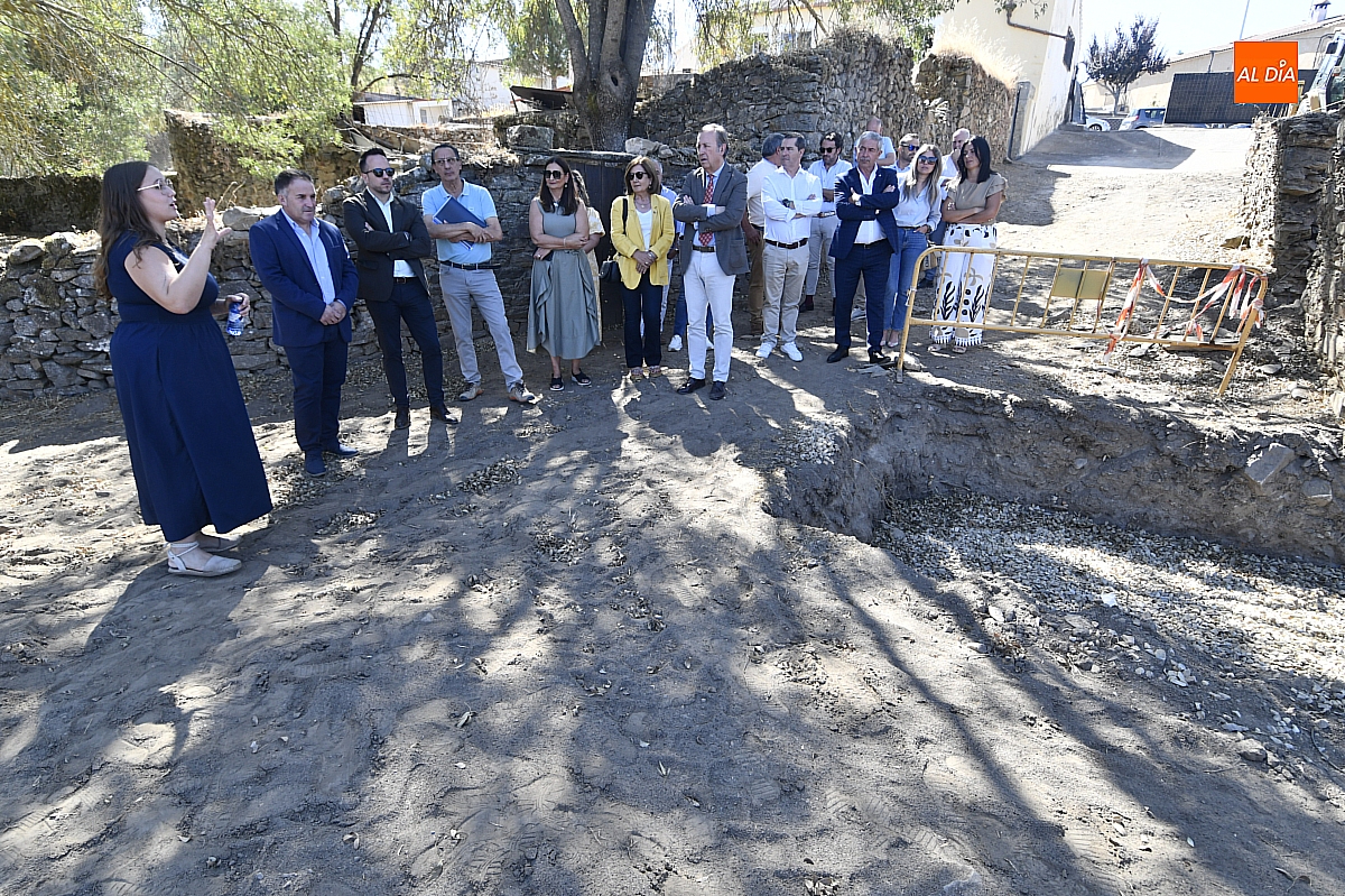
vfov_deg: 67.3
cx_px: 672
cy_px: 448
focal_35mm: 18
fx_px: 672
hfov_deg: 90.0
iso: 200
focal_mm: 12
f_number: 7.1
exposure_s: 1/125
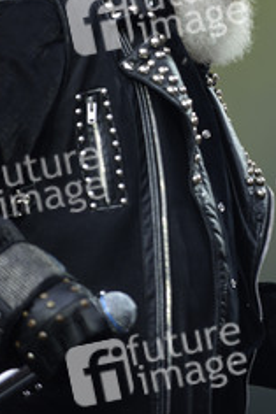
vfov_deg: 7.2
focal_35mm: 288
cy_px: 102
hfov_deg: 4.8
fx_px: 3317
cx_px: 207
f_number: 2.8
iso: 400
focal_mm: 170
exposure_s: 1/800
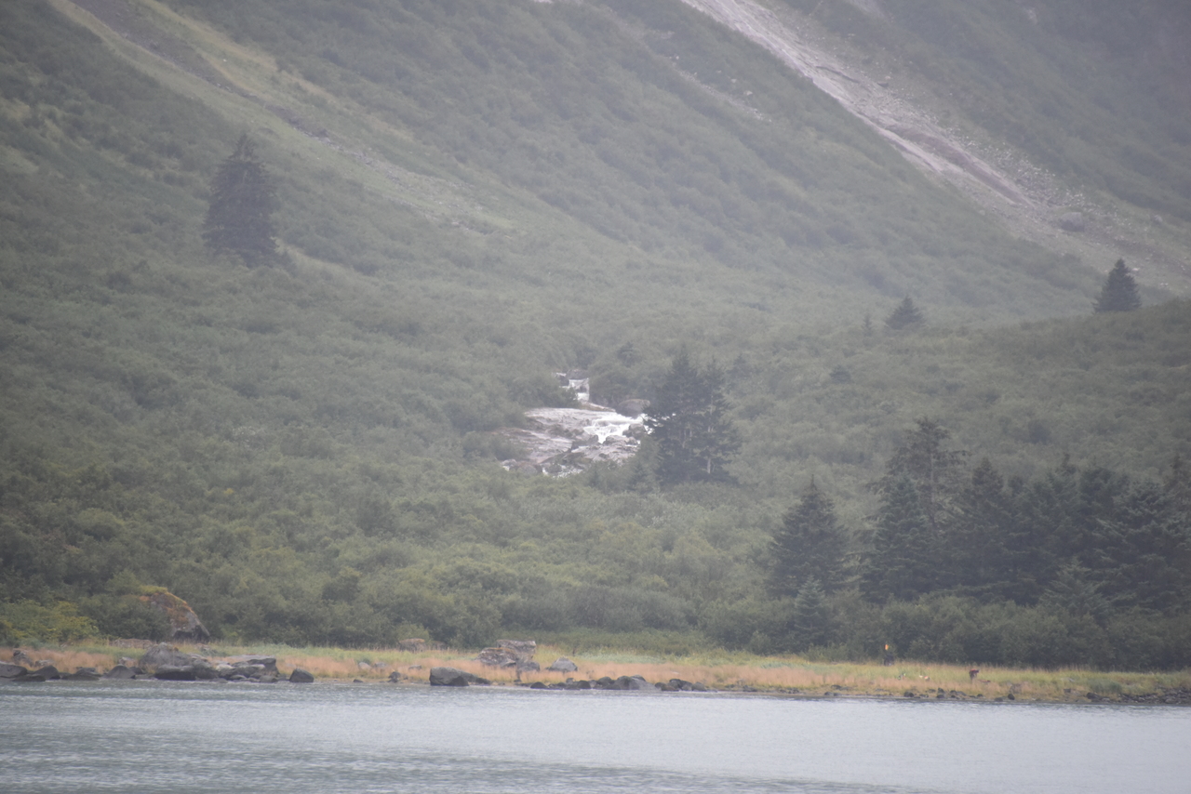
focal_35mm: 300
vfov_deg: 4.6
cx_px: 596
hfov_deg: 6.9
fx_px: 9927
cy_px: 397
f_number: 5.6
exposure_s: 1/640
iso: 2200
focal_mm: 300
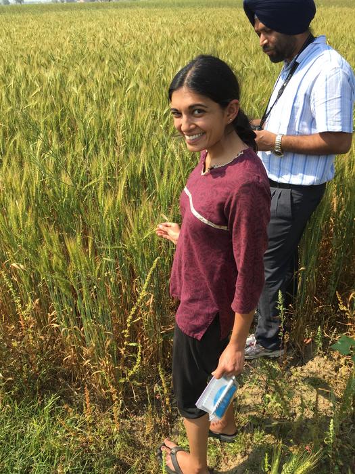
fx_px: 397
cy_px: 237
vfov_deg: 61.7
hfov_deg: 48.2
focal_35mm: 29
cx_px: 178
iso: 32
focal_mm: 4.15
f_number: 2.2
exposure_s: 1/746
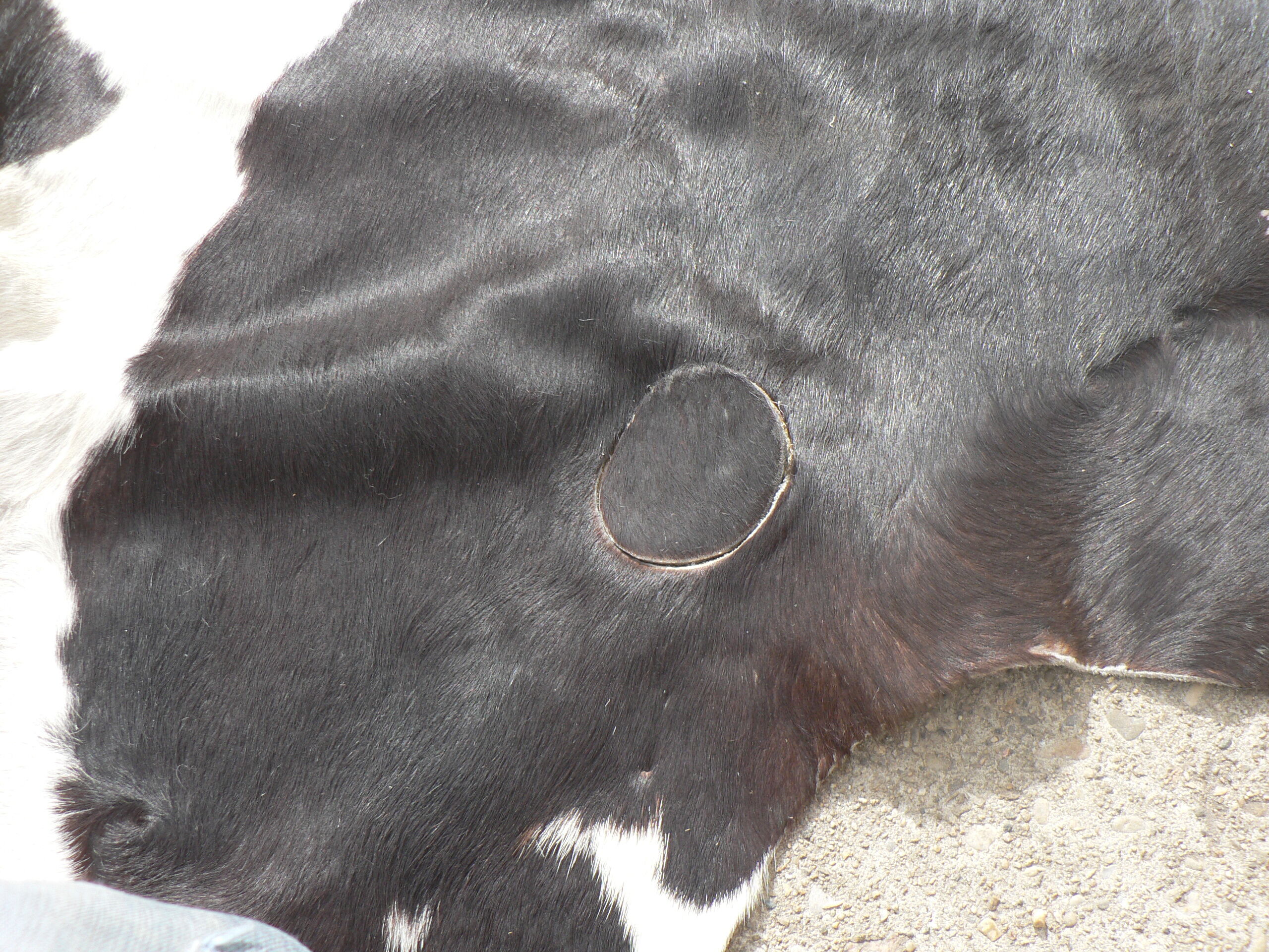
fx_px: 1320
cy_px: 476
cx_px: 634
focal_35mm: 36
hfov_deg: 51.4
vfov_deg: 39.7
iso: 80
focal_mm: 6
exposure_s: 1/250
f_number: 2.8
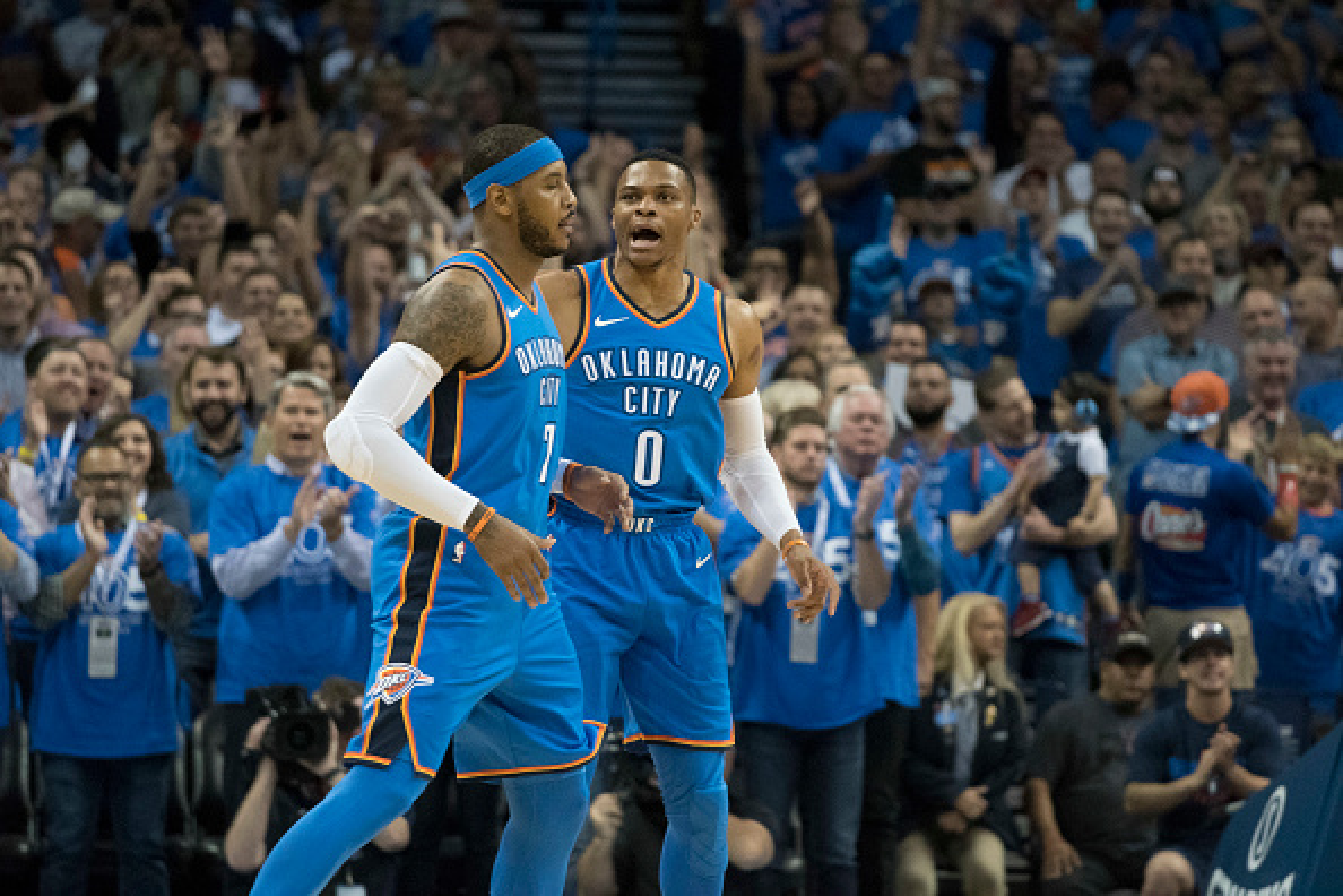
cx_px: 672
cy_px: 448
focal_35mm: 300
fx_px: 11191
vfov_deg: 4.6
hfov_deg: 6.9
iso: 5000
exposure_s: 1/1000
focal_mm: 200
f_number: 4
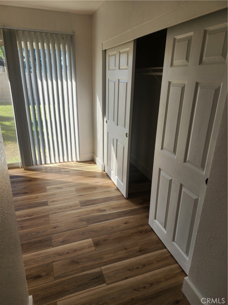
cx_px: 114
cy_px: 152
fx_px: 202
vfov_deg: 73.9
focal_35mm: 23
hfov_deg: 58.9
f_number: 1.8
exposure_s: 1/180
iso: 20
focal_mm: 6.4
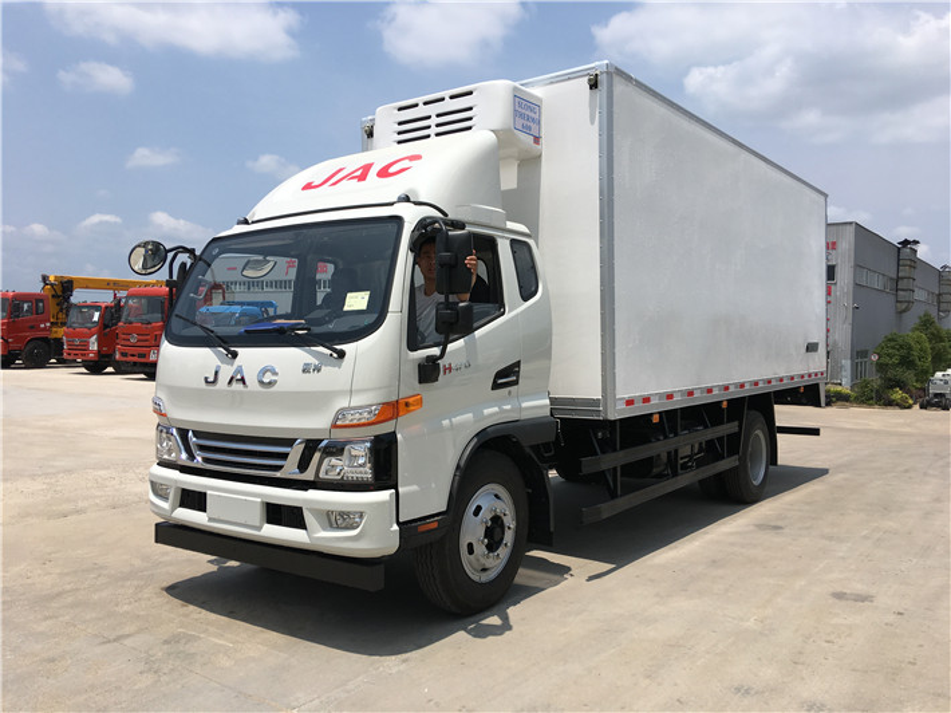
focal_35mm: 29
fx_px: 796
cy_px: 356
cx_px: 476
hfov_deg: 61.7
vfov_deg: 48.2
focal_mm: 4.15
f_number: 2.2
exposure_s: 1/2404
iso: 25
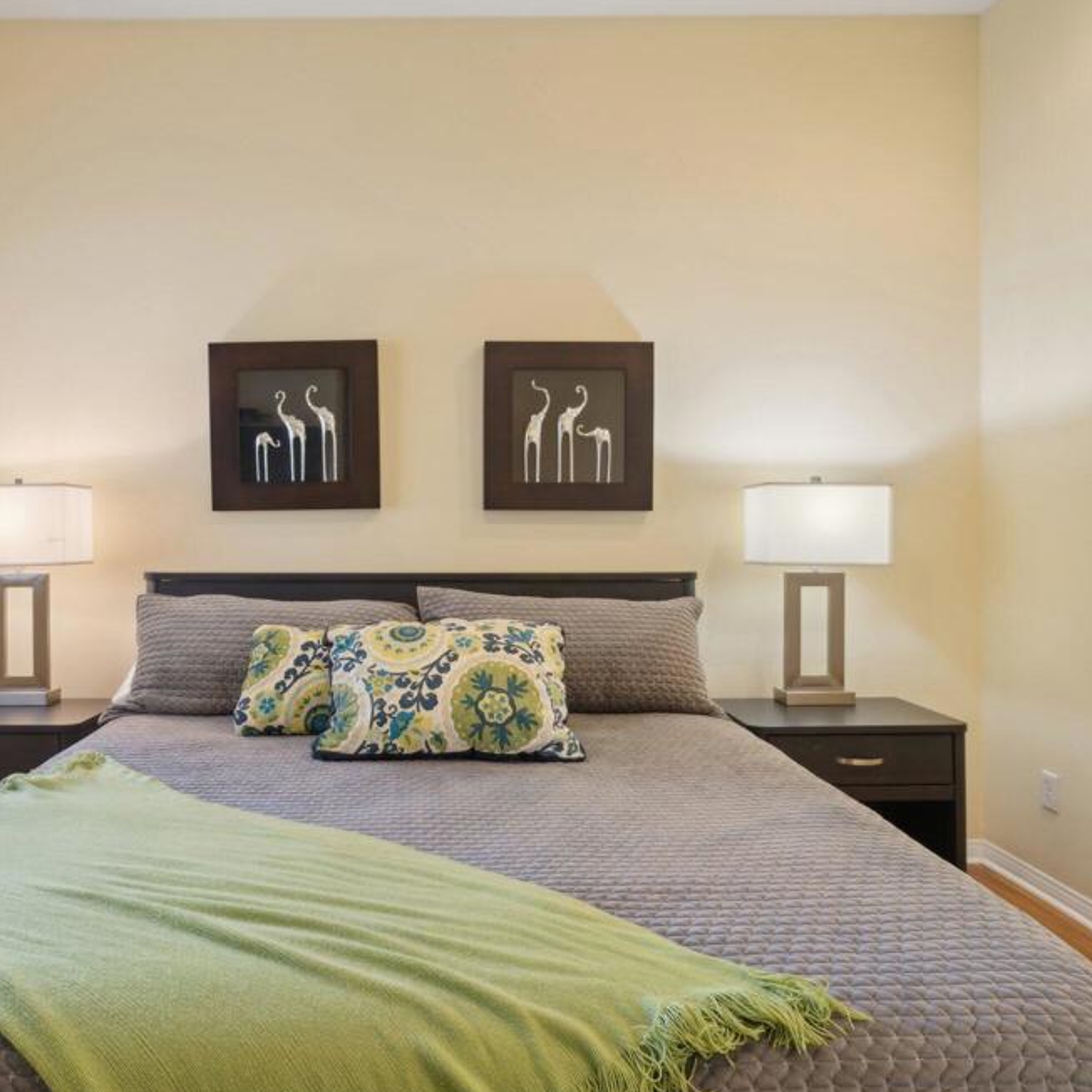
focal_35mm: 24
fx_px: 857
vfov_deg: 65.0
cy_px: 533
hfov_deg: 63.5
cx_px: 373
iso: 400
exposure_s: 1/13
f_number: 8
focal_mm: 18
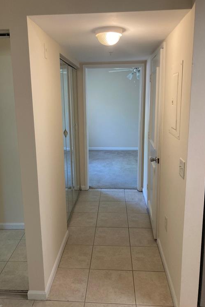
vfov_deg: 61.9
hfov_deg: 43.6
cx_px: 99
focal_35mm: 30
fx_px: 256
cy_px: 152
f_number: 1.8
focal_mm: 3.99
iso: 125
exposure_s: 1/60
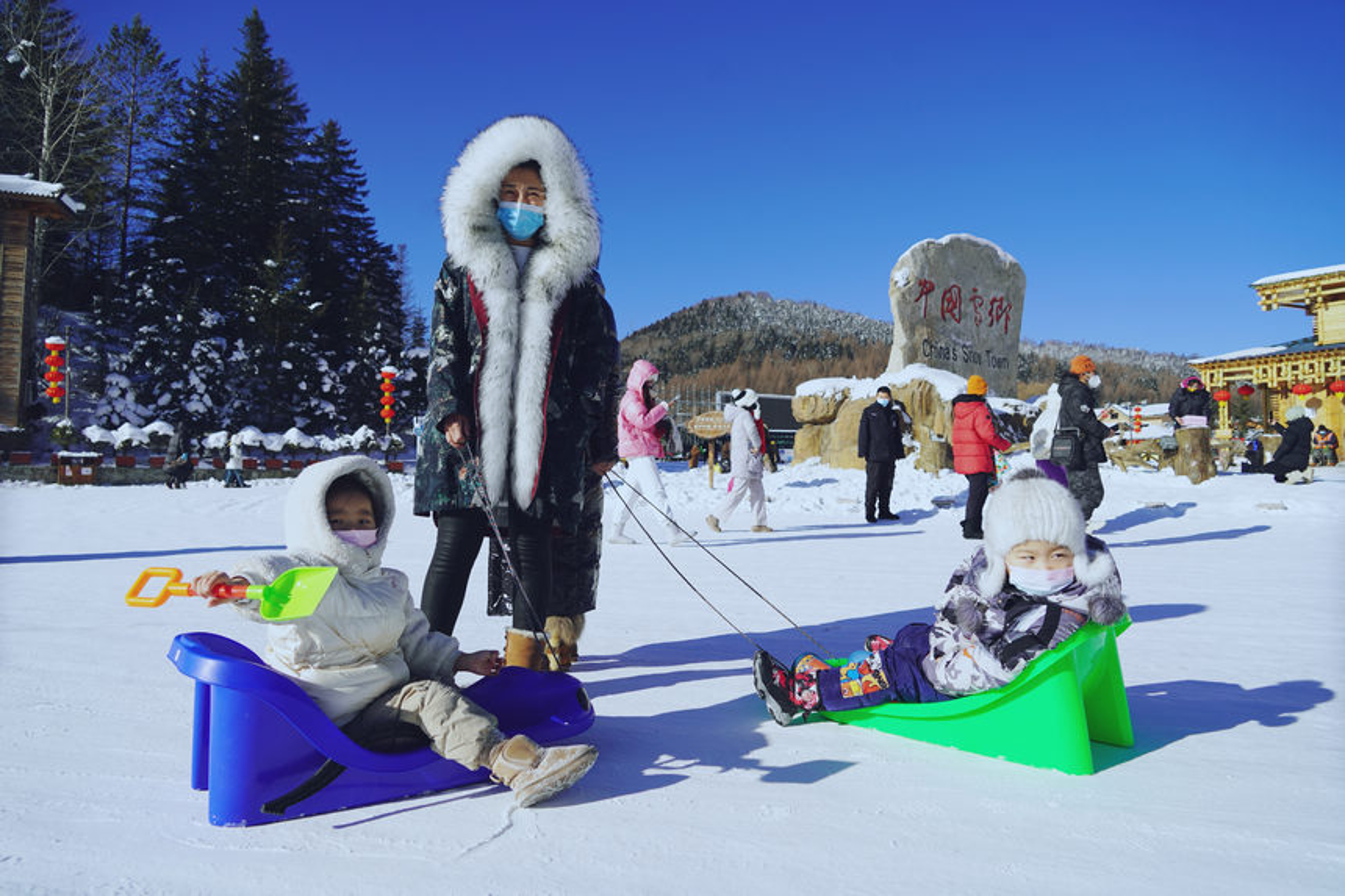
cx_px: 672
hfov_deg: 73.8
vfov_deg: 53.1
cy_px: 448
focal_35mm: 24
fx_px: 896
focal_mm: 24
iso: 100
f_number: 5
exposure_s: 1/1000
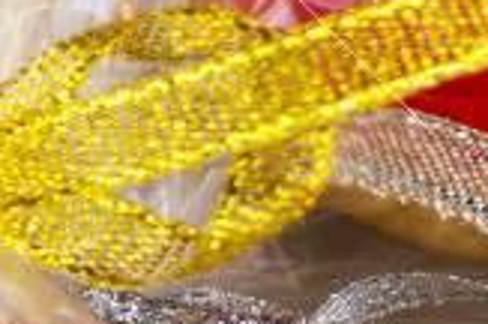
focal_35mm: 400
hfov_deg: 4.9
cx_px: -982
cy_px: 276
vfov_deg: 3.4
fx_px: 5412
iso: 400
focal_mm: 50
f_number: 8
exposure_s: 1/50
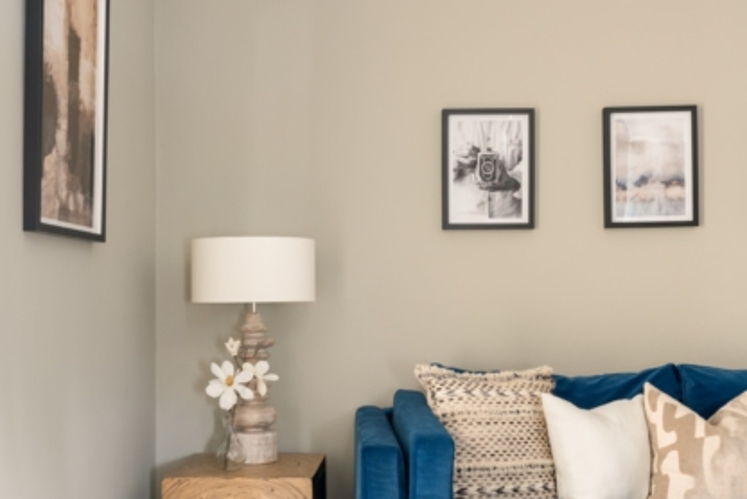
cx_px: 381
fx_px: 929
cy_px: 302
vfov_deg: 30.0
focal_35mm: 45
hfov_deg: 43.8
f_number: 9
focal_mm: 30.5
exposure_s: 30
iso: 640
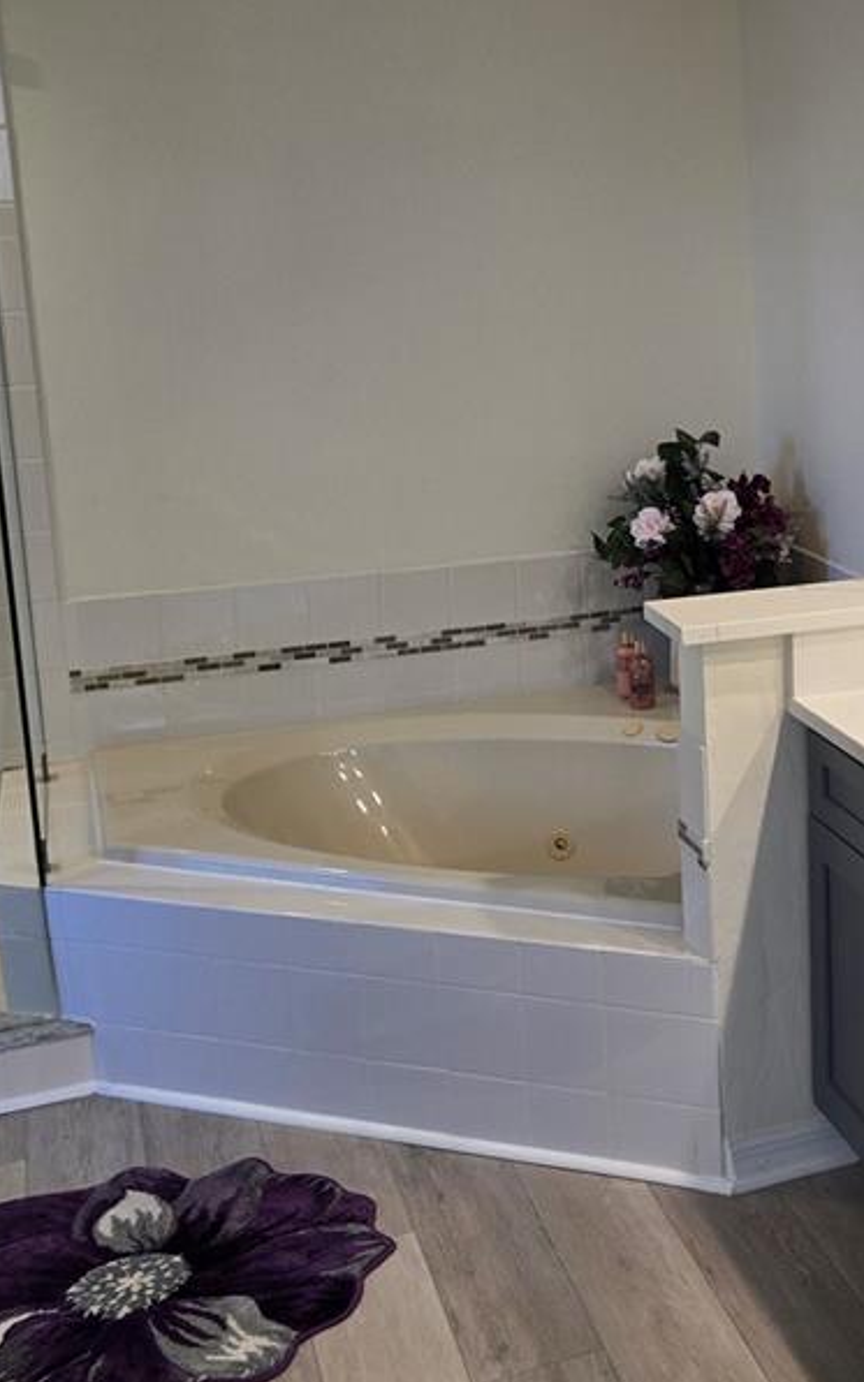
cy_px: 493
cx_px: 945
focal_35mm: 49
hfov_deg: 24.6
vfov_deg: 40.7
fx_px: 1847
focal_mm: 6.3
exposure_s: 1/100
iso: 100
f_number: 1.7
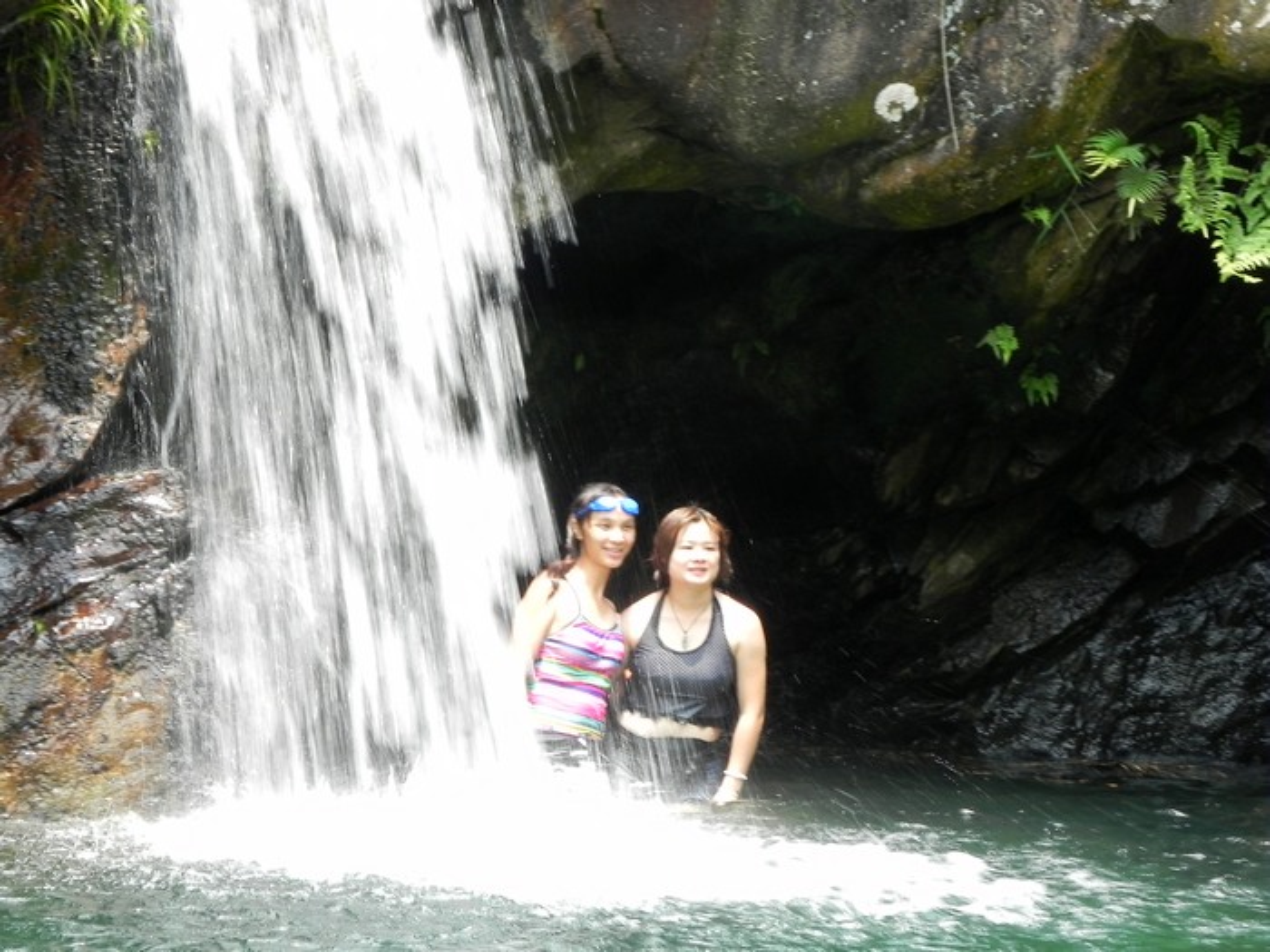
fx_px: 5943
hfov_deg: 12.2
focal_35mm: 162
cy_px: 476
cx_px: 635
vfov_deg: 9.2
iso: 160
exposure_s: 1/30
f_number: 8
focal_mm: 28.8
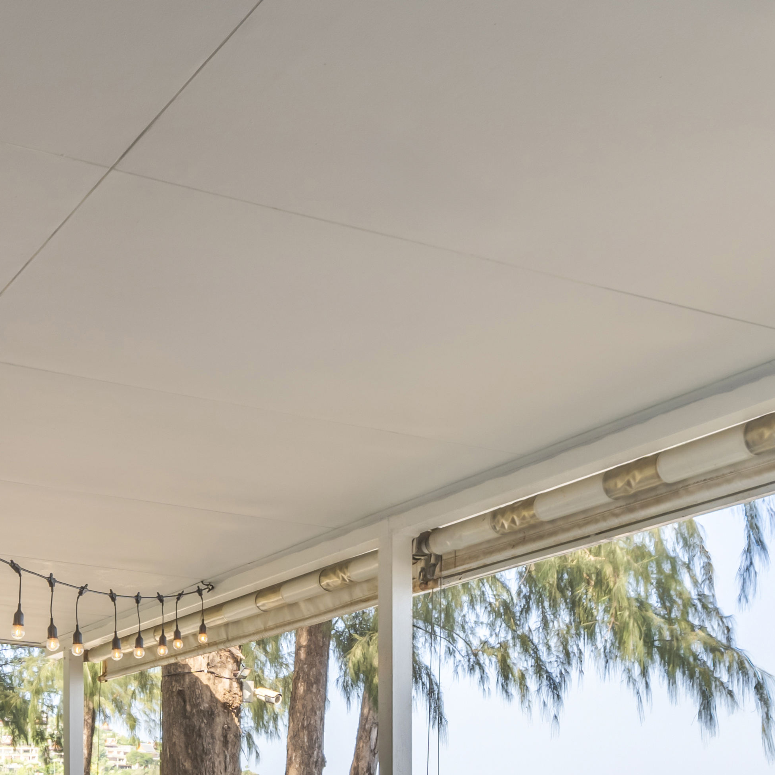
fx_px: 1368
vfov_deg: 28.4
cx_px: 153
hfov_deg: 30.8
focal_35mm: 54
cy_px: 875
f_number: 10
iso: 100
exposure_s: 1/160
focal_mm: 18
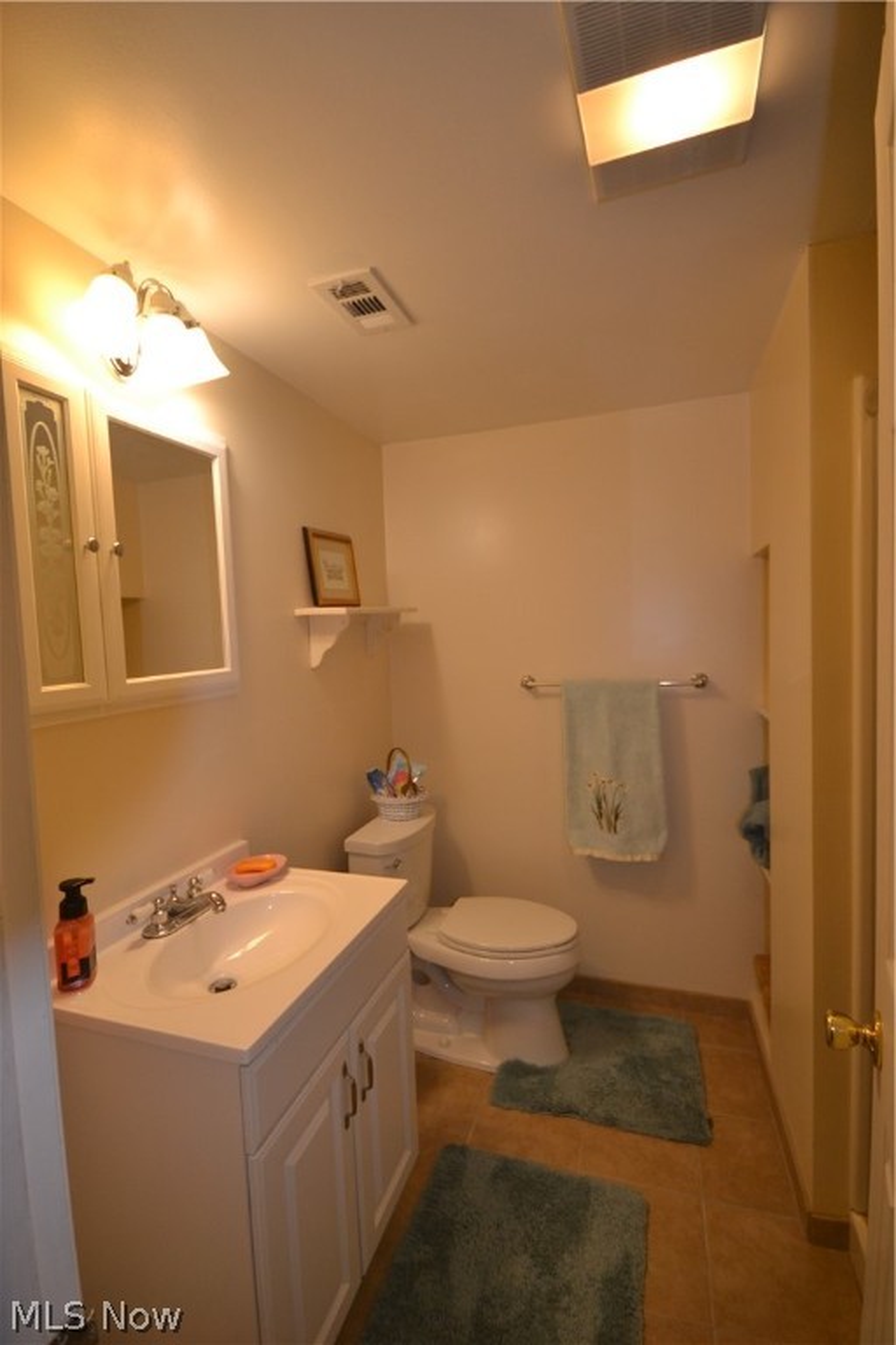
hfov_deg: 77.3
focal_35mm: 15
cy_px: 672
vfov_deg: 100.4
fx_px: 560
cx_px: 448
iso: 400
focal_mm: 10
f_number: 4
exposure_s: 1/125
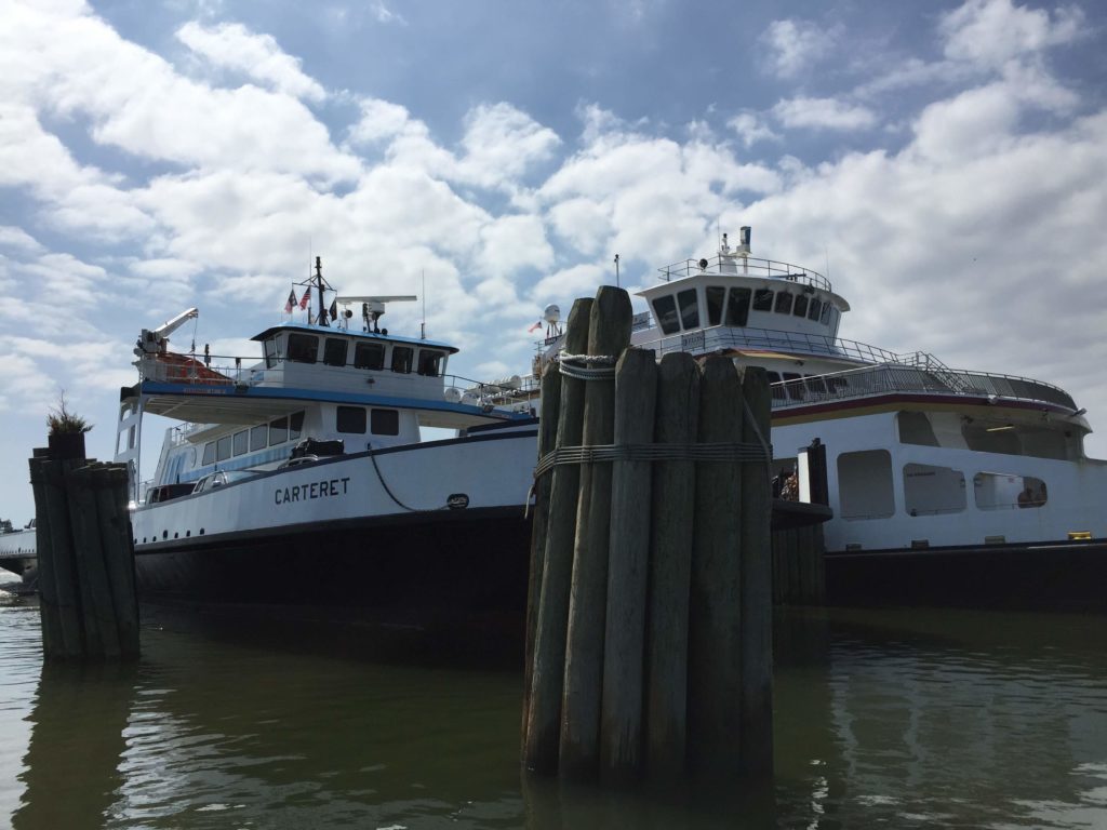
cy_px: 415
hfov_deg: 61.7
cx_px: 554
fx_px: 927
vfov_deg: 48.2
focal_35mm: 29
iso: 32
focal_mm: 4.15
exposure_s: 1/5650
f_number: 2.2
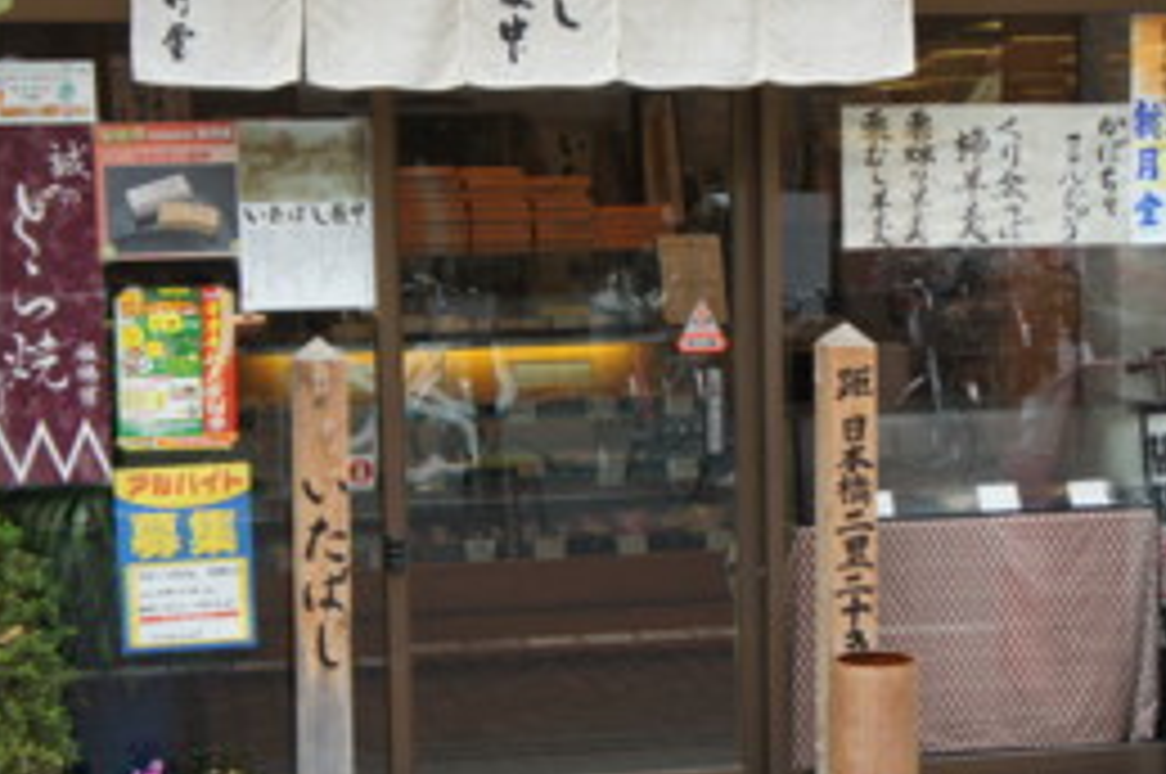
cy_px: 443
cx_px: 594
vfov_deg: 18.6
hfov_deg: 27.7
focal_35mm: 73
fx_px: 2361
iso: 500
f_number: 4
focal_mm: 28
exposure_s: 1/100
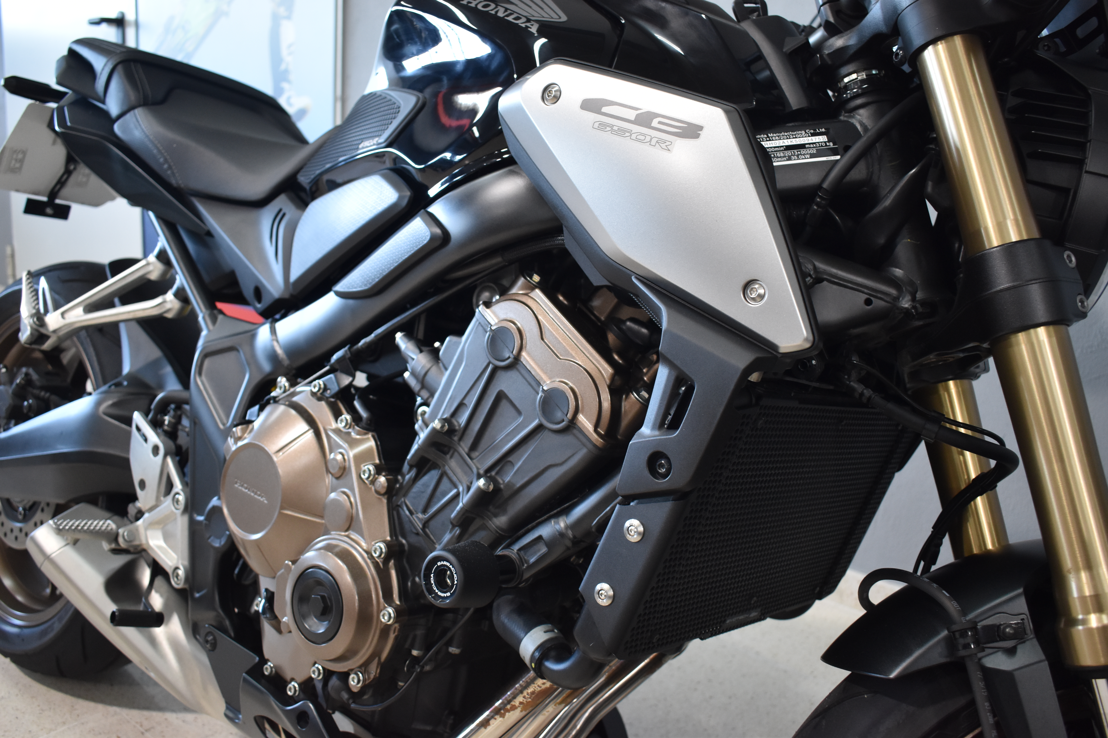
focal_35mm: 33
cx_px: 554
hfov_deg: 57.2
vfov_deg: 40.0
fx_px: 1016
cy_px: 369
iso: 800
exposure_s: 1/60
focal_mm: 22
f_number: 3.8
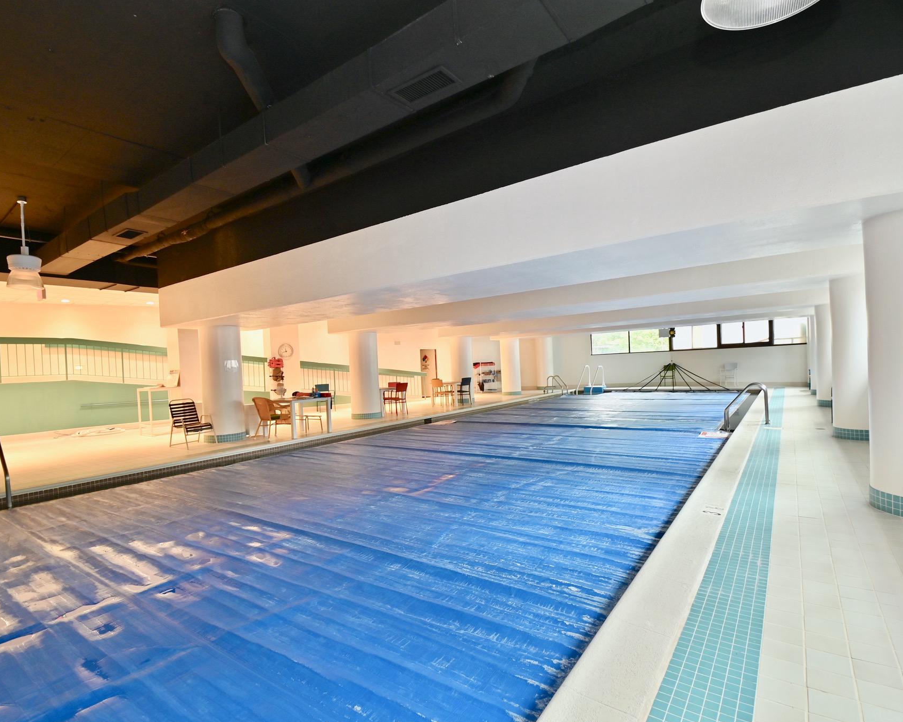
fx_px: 454
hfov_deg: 89.5
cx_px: 415
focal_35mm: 17
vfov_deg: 77.0
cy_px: 360
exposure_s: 1/4
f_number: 7.1
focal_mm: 10
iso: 200
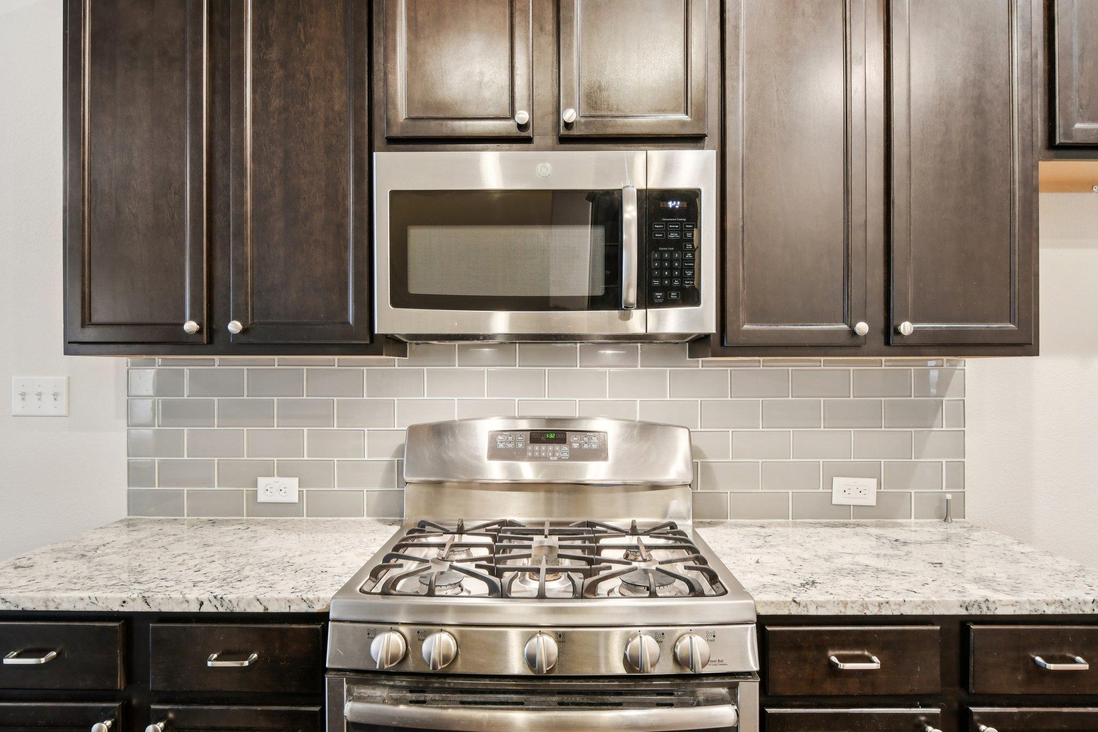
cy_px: 366
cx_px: 549
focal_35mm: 21
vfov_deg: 59.5
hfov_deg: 81.2
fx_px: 640
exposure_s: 1/4
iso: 400
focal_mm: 14
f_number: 8
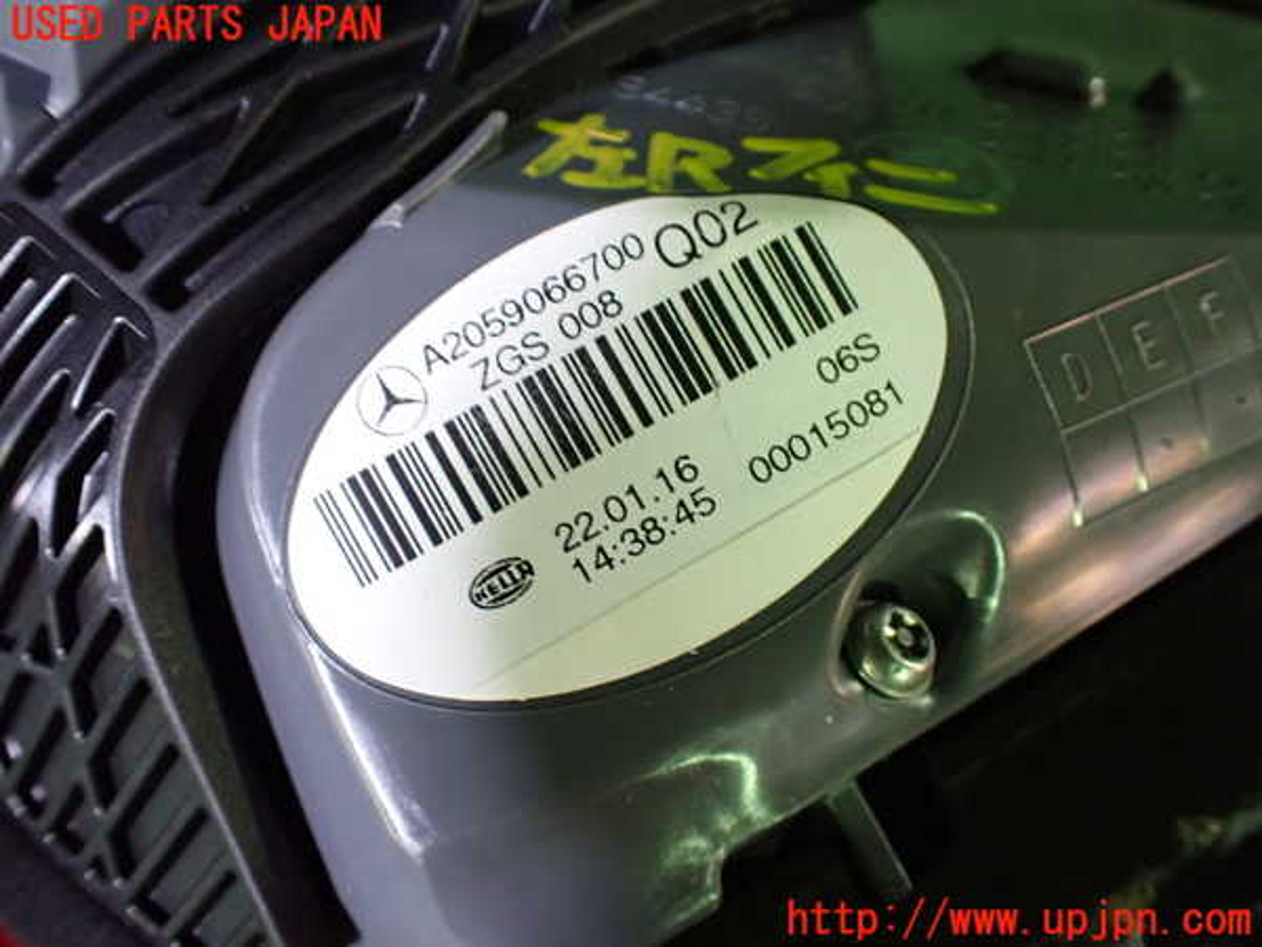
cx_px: 631
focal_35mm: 30
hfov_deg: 60.0
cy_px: 474
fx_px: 1094
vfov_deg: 46.8
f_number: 2.3
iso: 800
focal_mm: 5.4
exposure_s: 1/50
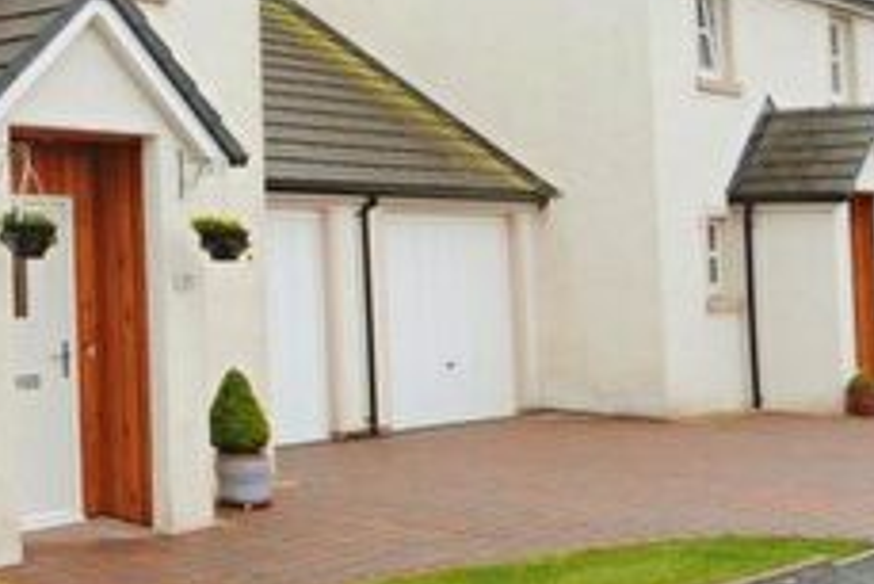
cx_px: -153
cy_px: 50
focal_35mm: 55
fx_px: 1336
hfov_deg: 31.0
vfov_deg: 23.9
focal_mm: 12
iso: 200
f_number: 7.1
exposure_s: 1/25
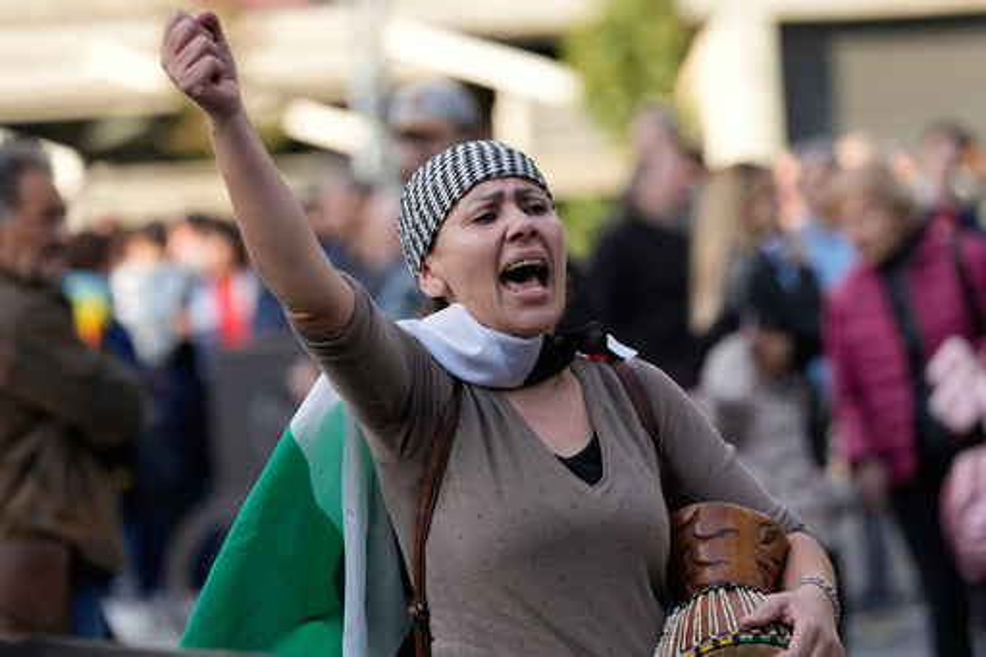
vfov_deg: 6.9
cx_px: 493
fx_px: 5476
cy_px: 328
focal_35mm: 200
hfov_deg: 10.3
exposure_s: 1/800
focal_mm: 200
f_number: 4.5
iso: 500
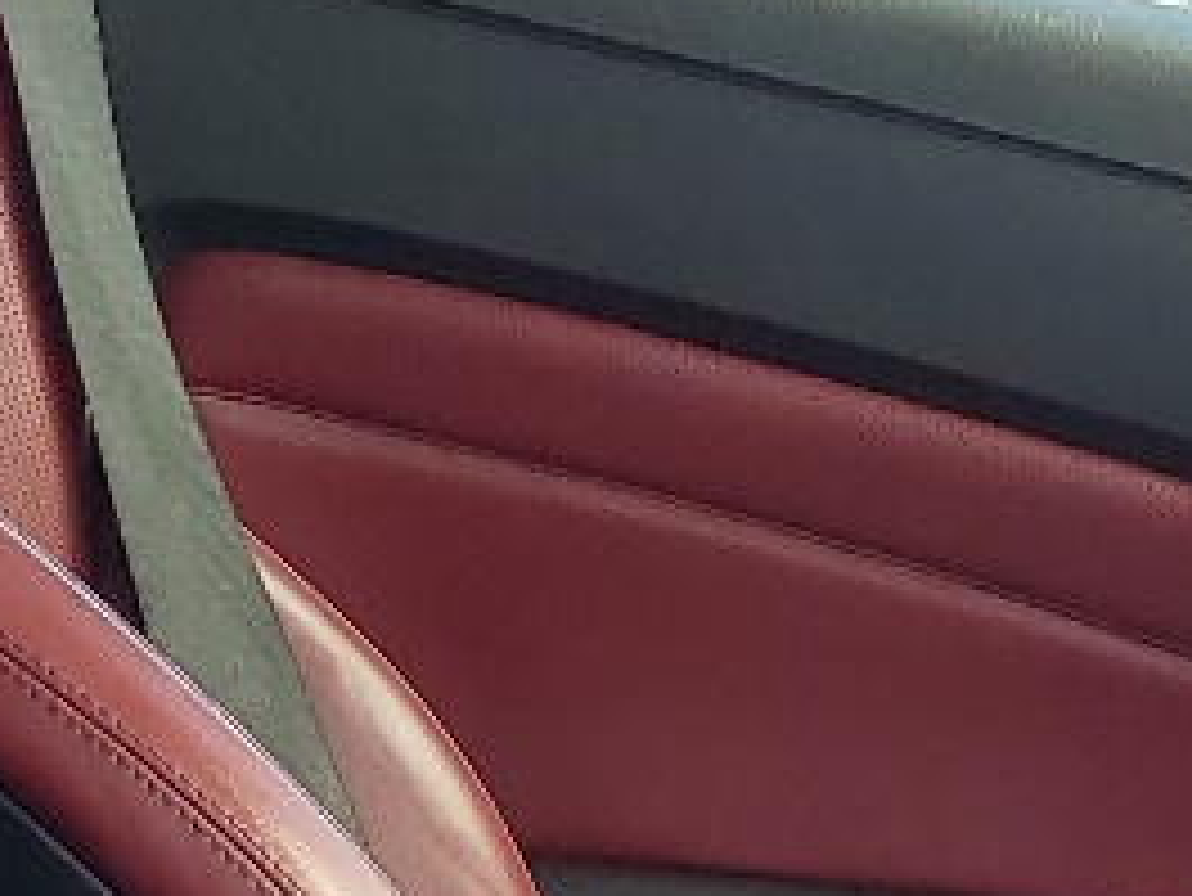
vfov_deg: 9.1
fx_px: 5409
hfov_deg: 11.8
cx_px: 1970
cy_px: 1562
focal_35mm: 157
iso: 50
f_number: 1.5
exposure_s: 1/286
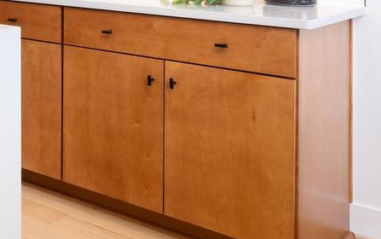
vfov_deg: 19.8
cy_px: -69
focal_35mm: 61
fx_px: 630
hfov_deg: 25.0
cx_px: -201
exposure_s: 1/100
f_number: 16
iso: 800
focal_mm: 18.5
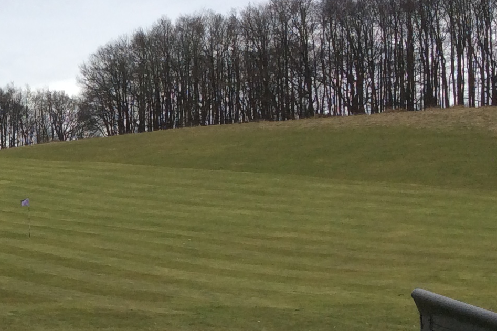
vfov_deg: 15.0
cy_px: 229
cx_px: -128
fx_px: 1256
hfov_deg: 20.6
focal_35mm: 91
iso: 32
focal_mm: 3.3
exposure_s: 1/515
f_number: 2.4
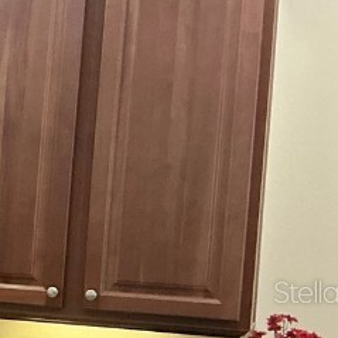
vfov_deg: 16.3
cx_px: -317
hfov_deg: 14.1
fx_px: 1171
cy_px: 291
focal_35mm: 106
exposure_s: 1/60
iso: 250
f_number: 1.8
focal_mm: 3
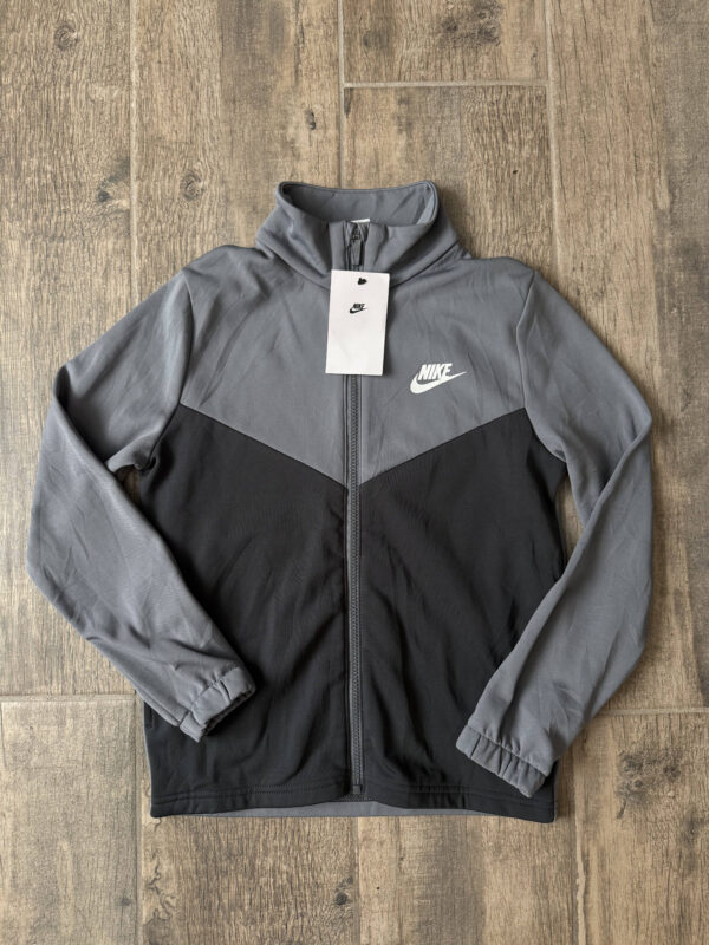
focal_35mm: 24
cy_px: 472
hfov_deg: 56.8
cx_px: 354
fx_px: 655
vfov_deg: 71.6
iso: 200
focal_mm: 6.76
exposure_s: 1/72
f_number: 1.78
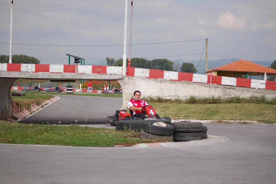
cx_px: 138
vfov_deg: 16.5
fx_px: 632
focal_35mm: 82
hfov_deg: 24.6
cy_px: 92
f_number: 4
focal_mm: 55
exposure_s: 1/1000
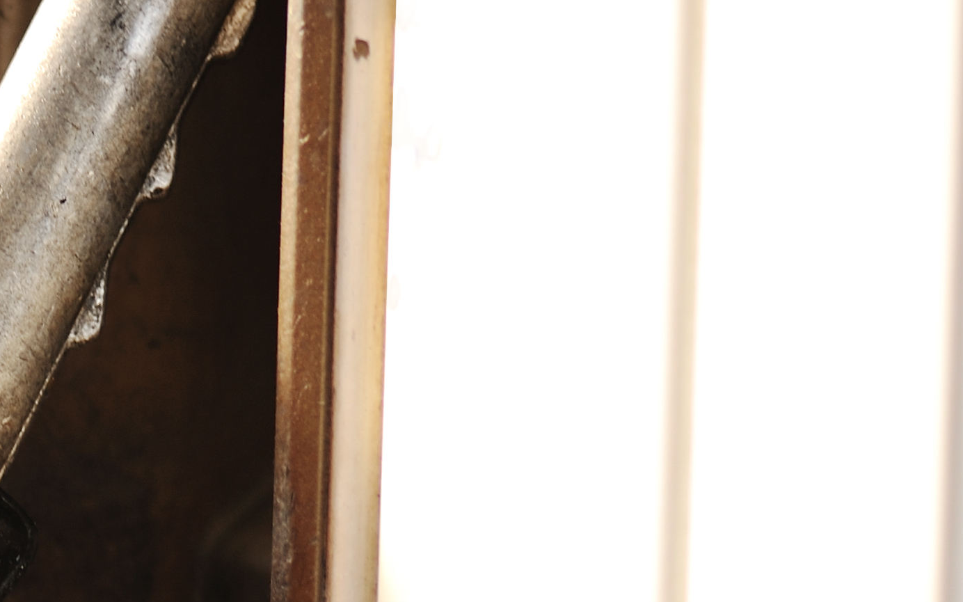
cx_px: -442
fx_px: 8635
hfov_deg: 6.3
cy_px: 461
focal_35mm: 329
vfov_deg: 4.0
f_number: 3
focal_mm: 105
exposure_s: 1/100
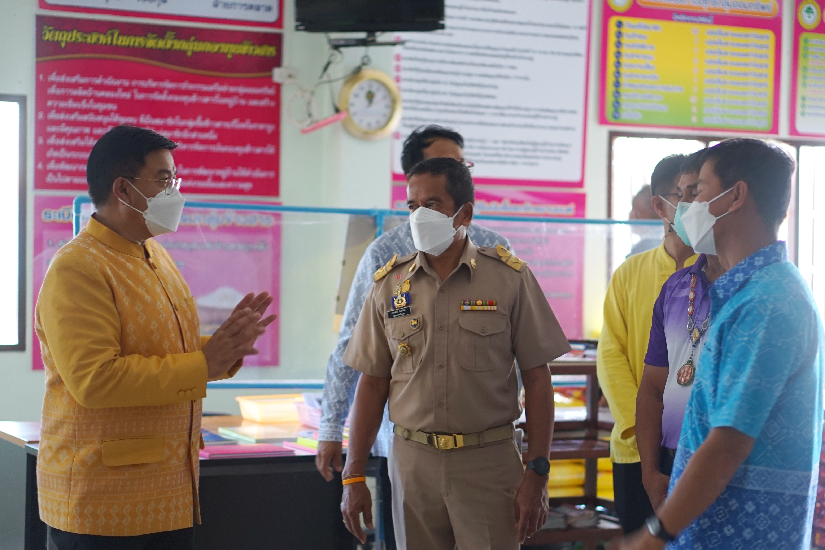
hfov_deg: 27.0
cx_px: 412
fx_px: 1719
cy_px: 275
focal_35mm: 75
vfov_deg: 18.2
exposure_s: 1/60
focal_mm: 50
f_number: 1.8
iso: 800
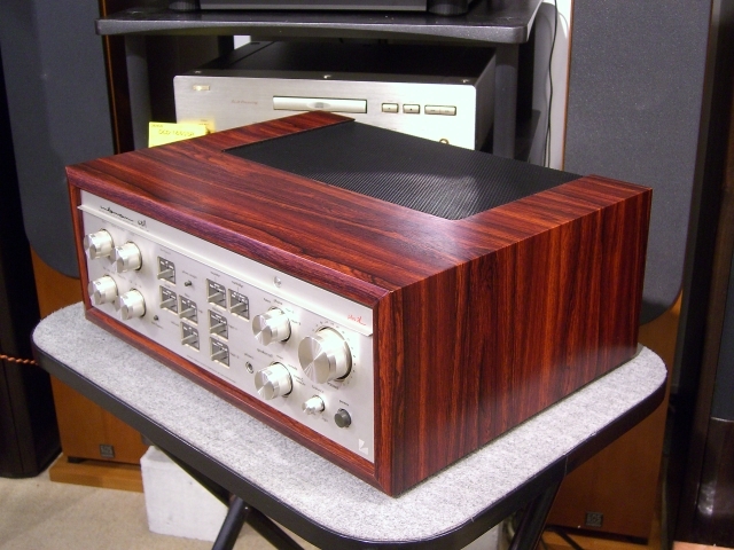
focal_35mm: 46
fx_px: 975
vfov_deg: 31.5
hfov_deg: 41.2
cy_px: 275
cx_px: 367
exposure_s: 1/10
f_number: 3.1
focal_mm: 9.5
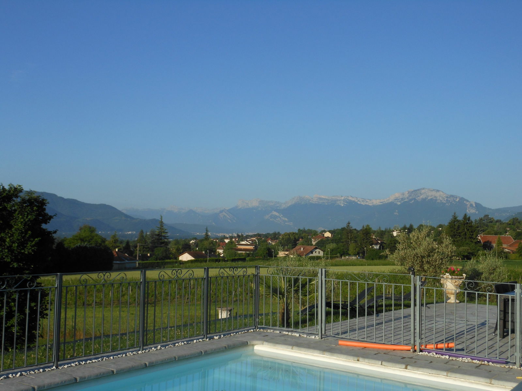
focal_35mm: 39
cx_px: 261
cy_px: 196
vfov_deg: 36.8
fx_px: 588
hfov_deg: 47.9
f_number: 4.3
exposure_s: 1/640
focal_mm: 6.9
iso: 80
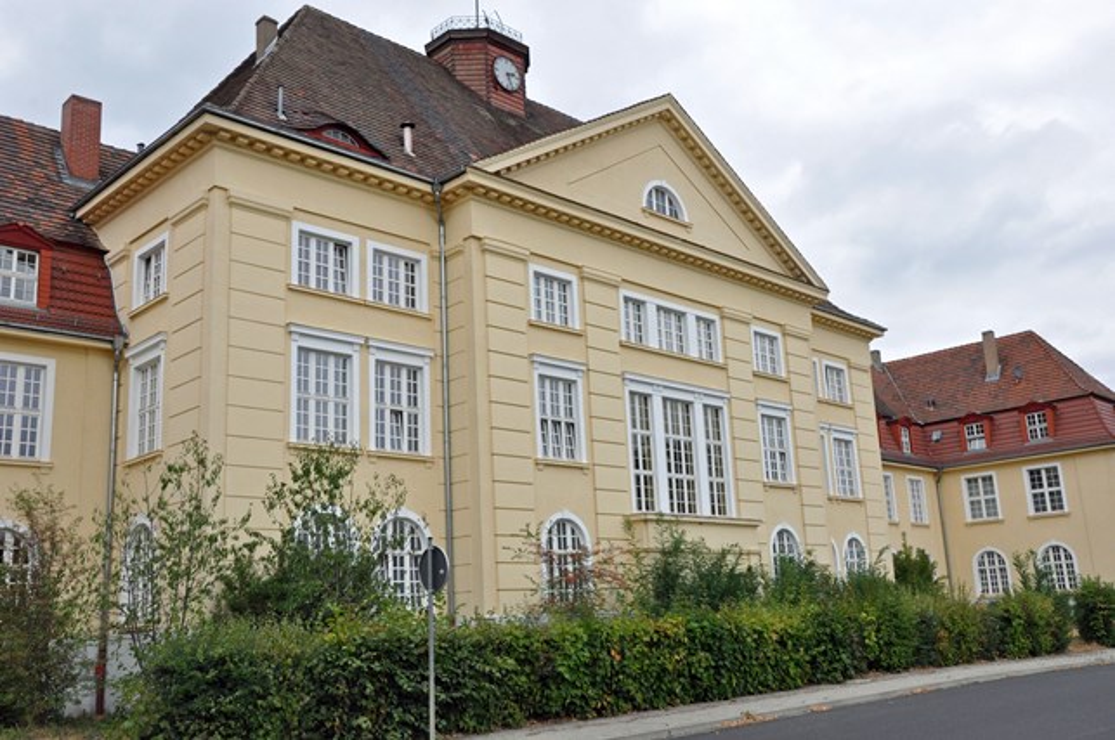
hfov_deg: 53.2
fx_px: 1114
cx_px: 558
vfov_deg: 36.8
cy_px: 370
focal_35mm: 36
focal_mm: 24
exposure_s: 1/800
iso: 1600
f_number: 14
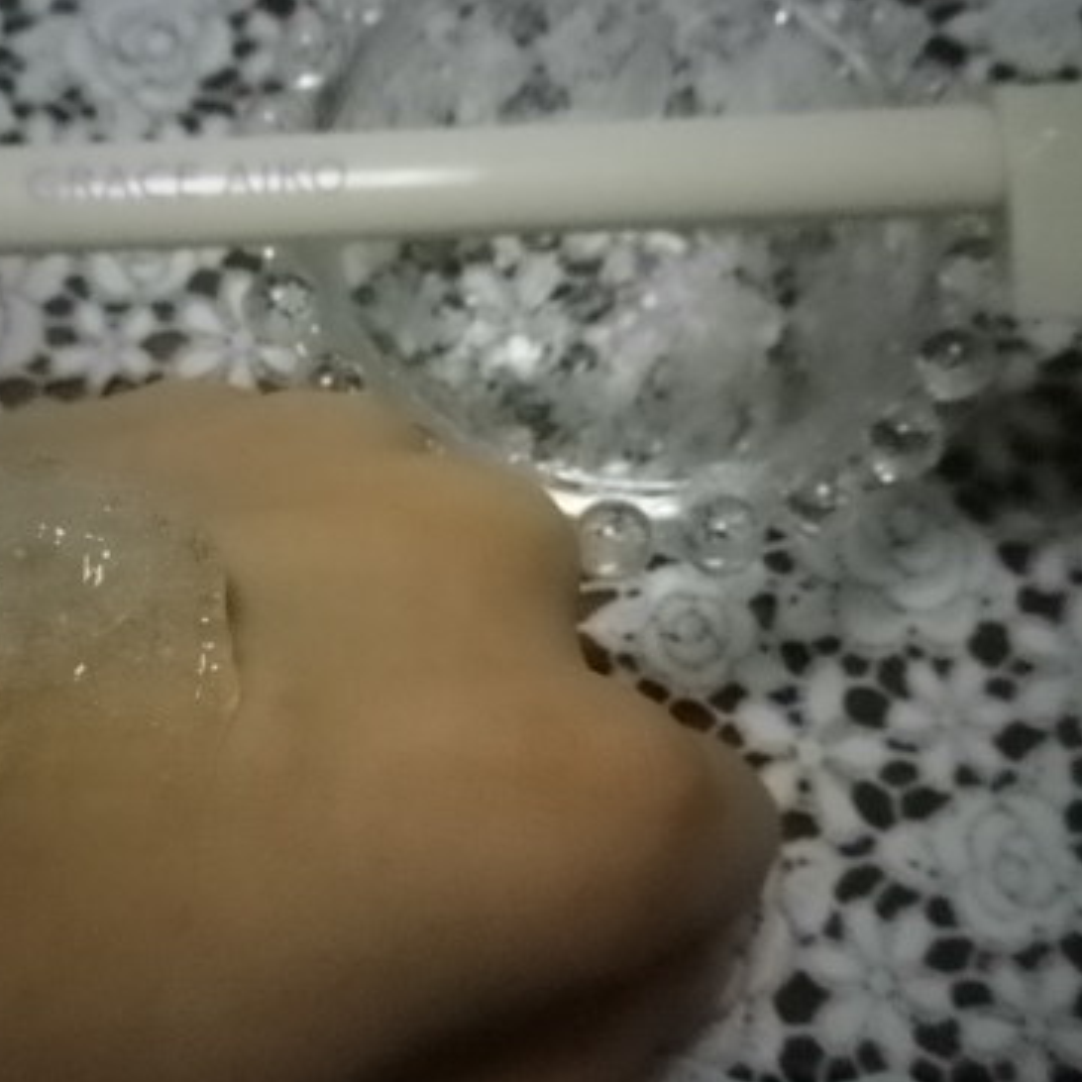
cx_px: 413
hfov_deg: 48.1
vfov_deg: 48.4
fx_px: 1202
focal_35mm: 34
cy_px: 548
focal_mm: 5.05
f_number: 3.5
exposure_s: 1/80
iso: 800
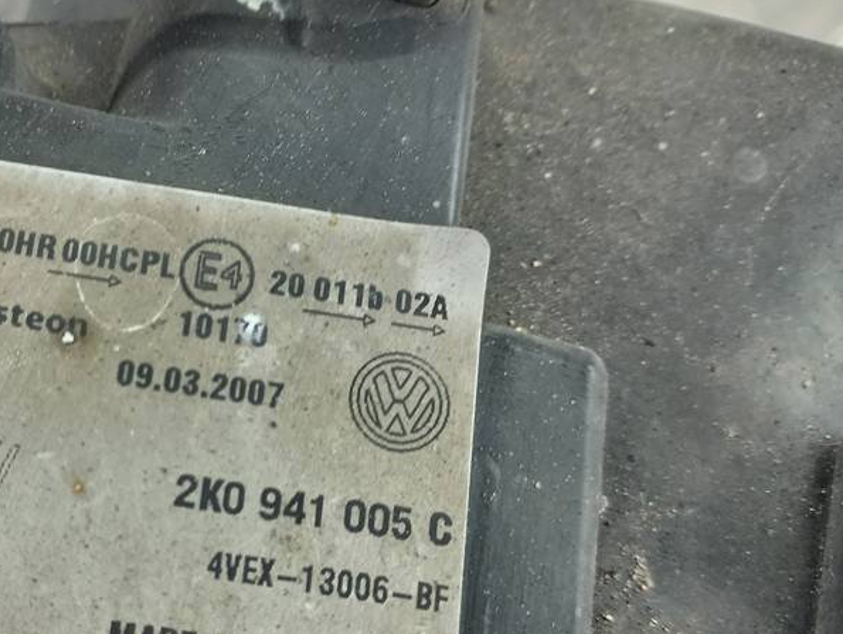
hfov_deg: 42.2
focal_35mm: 43
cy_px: 382
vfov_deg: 33.5
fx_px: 1048
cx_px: 187
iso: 100
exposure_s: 1/50
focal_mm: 4.6
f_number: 1.8
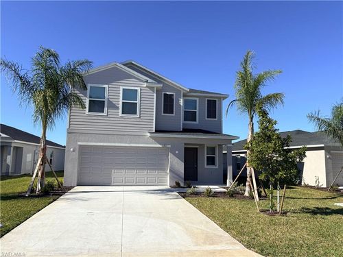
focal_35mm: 26
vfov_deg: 53.1
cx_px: 172
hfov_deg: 67.3
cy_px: 128
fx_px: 258
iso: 50
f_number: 1.6
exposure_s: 1/4608
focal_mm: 5.96
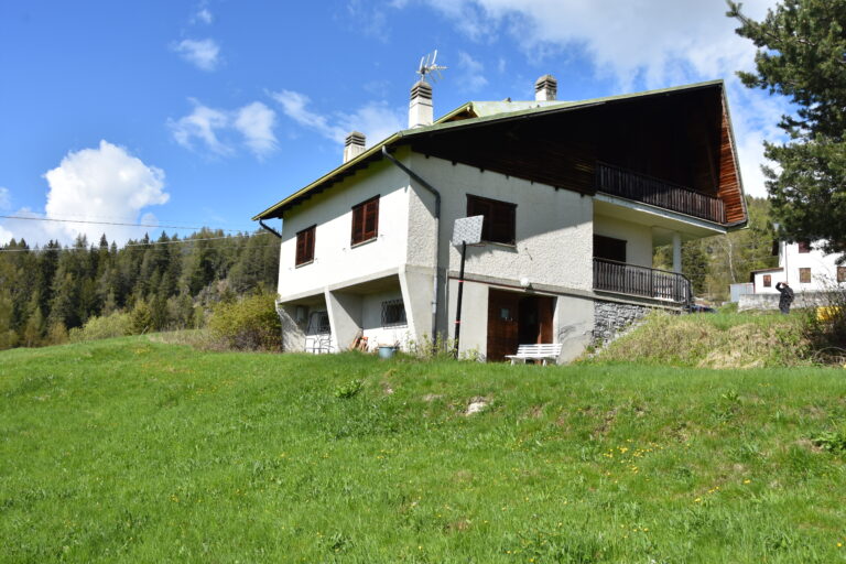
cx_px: 423
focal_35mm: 27
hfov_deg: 67.4
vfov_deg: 47.9
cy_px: 282
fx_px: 634
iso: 200
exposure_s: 1/400
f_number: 10
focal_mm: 18
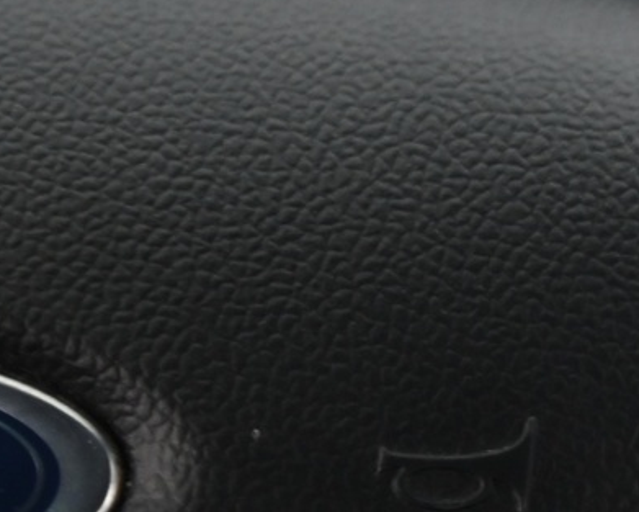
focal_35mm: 467
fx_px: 8834
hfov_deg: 4.1
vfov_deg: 3.3
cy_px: 532
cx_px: 1057
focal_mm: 120
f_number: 4
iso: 2000
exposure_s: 1/13
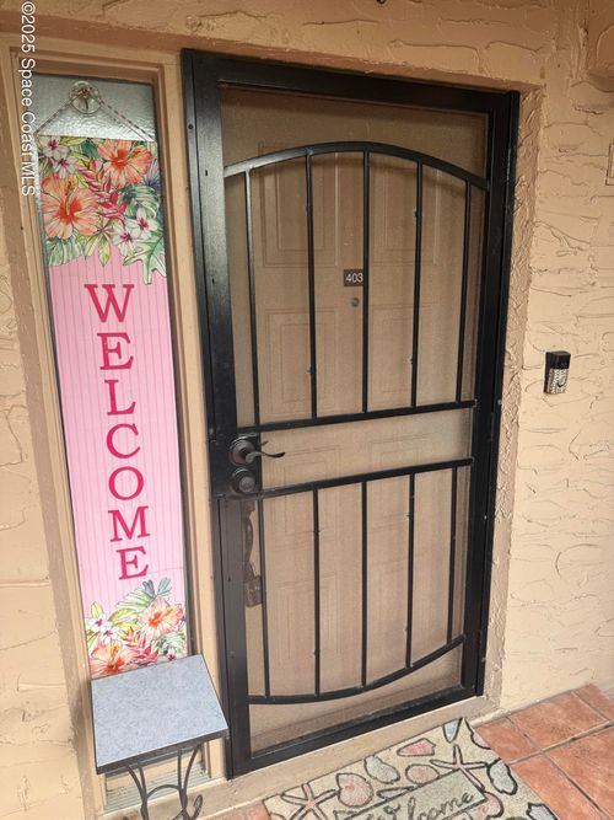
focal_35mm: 24
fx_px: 568
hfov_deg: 56.8
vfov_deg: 71.6
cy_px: 410
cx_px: 307
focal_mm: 6.76
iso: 64
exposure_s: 1/121
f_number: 1.78
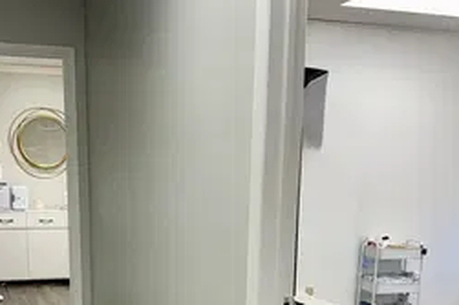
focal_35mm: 53
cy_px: 304
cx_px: 187
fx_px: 675
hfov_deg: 37.4
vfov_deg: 24.3
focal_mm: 6.76
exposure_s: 1/120
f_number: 1.78
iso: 100
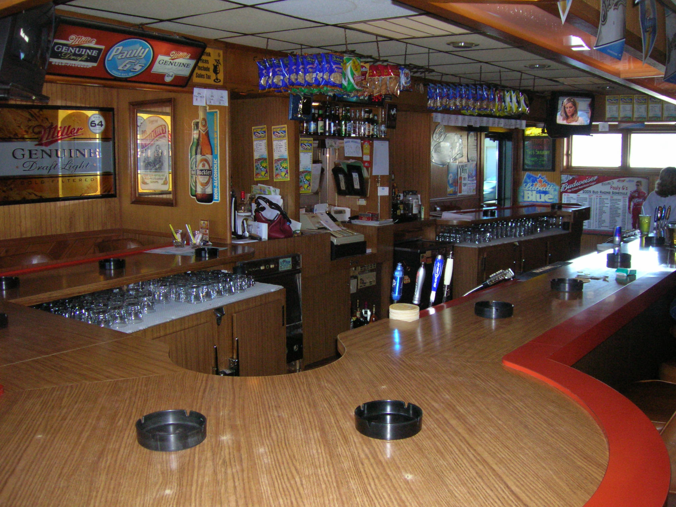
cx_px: 338
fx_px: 664
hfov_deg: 54.0
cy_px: 254
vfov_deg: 41.8
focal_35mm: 34
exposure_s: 1/60.1
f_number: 2.9
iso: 200
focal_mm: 5.7
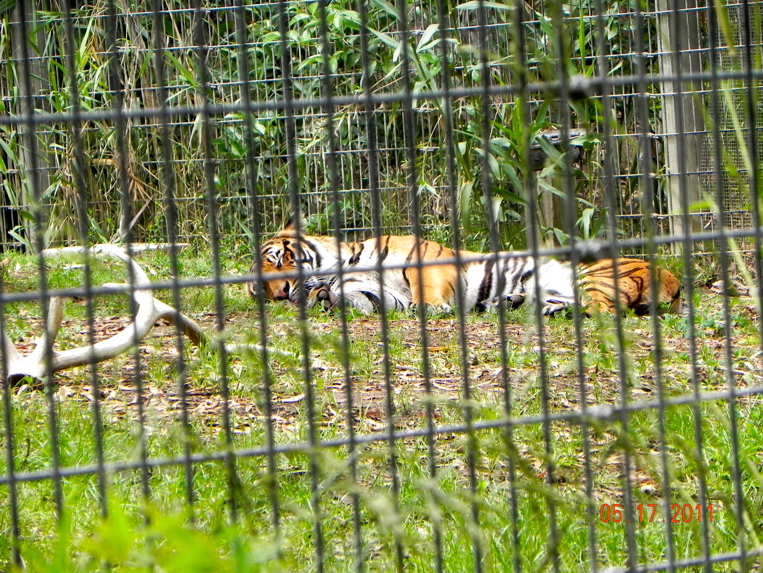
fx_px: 6414
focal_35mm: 291
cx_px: 382
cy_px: 286
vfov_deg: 5.1
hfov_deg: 6.8
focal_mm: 51.8
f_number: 5
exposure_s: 1/203
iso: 160
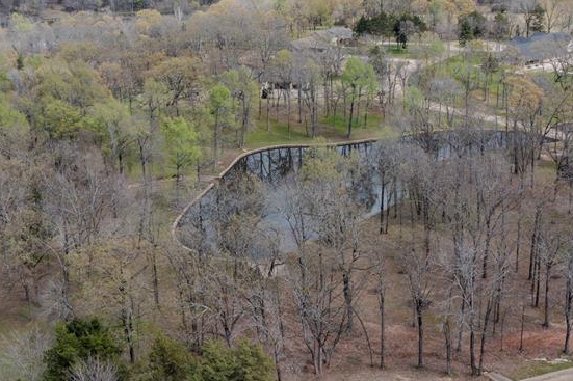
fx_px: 827
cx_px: 252
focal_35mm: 52
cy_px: 137
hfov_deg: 38.1
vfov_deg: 25.9
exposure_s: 1/200
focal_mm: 10.26
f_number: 5
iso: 100
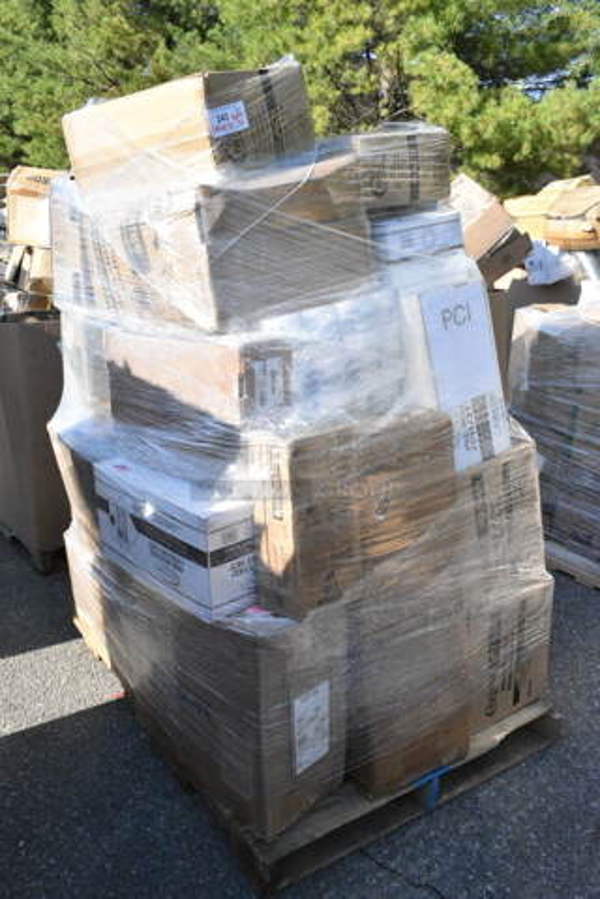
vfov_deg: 61.9
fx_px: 749
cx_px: 300
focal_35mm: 30
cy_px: 450
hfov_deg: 43.7
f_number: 18
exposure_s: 1/1250
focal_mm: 20
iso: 6400
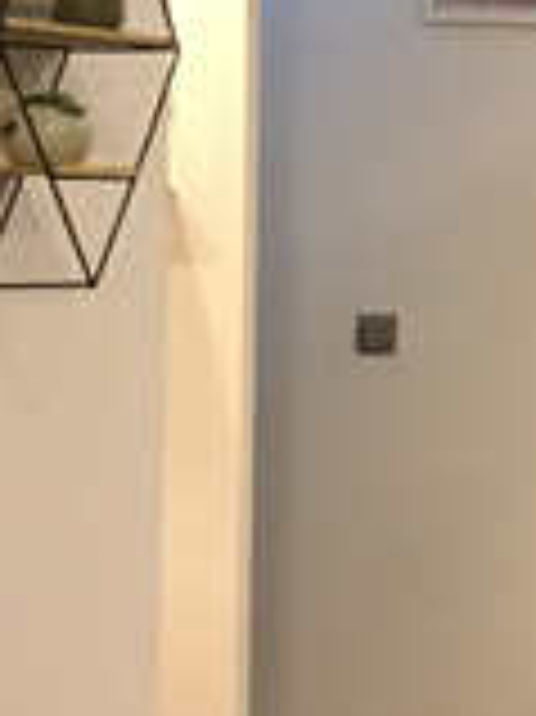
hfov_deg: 9.0
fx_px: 2832
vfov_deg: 14.4
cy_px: 347
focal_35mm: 137
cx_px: 1536
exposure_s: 1/17
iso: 80
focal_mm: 4.15
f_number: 2.2
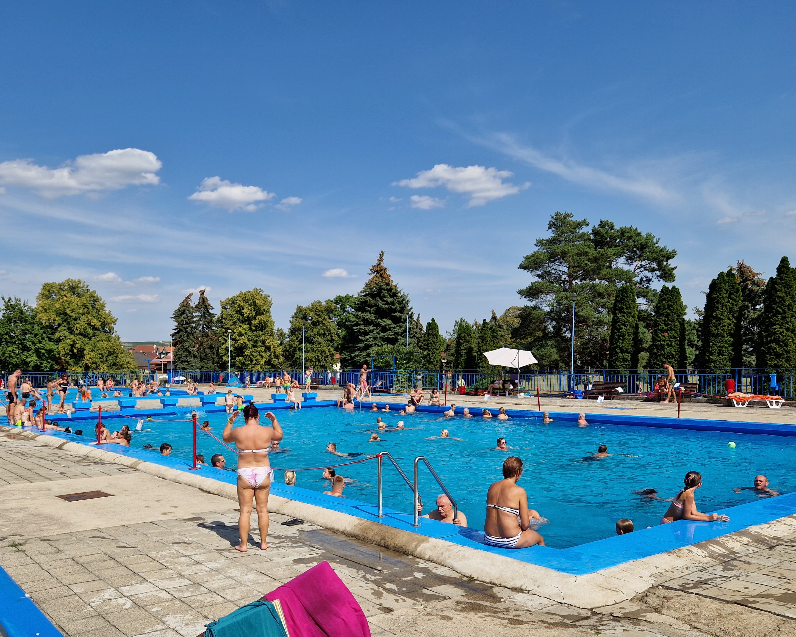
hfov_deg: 57.0
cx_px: 353
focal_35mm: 31
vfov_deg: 46.6
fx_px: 730
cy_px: 405
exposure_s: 1/2752
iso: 50
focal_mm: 5.4
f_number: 1.8
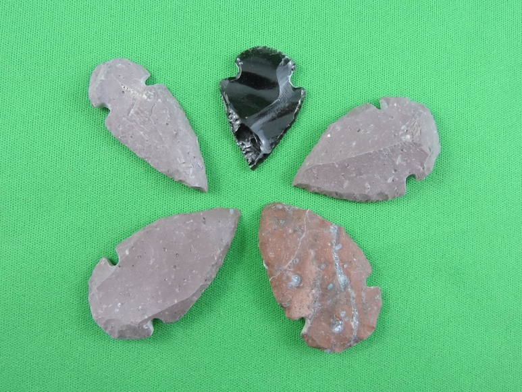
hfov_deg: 55.3
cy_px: 196
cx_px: 261
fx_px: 498
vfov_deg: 43.0
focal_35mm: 33
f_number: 3.6
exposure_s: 1/100
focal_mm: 5.9
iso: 800
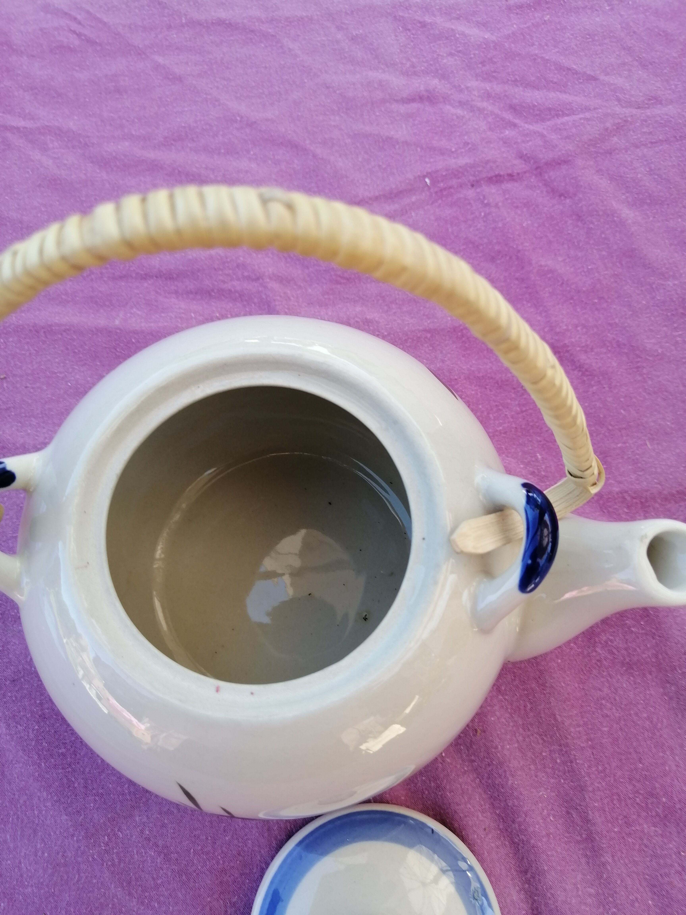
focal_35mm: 26
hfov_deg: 53.1
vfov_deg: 67.3
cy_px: 458
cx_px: 343
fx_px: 687
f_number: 1.8
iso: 50
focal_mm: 3.96
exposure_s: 1/134
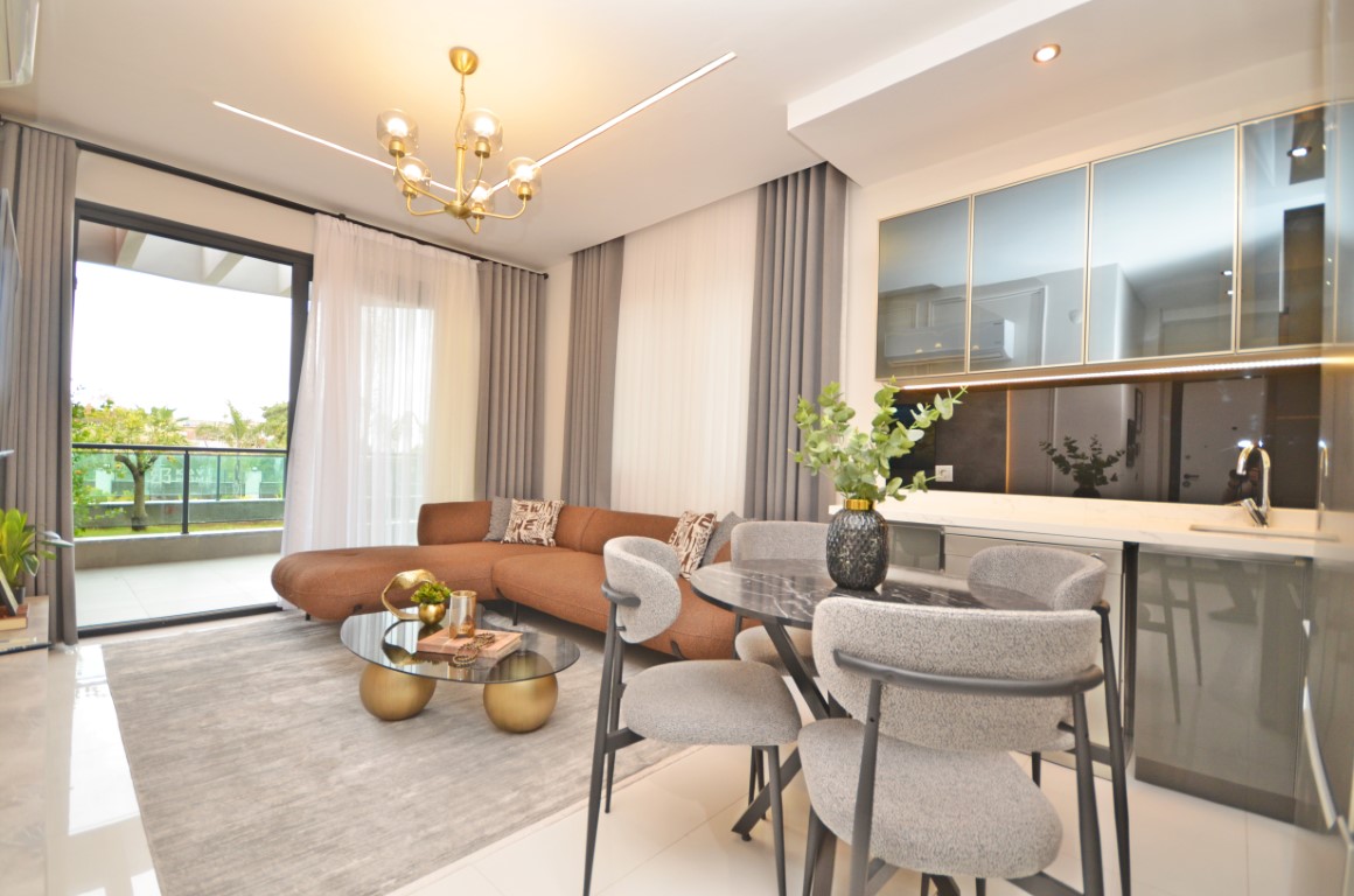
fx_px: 563
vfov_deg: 77.1
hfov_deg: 100.5
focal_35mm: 15
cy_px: 448
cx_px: 677
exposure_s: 1/60
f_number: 4
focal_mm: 10
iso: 400
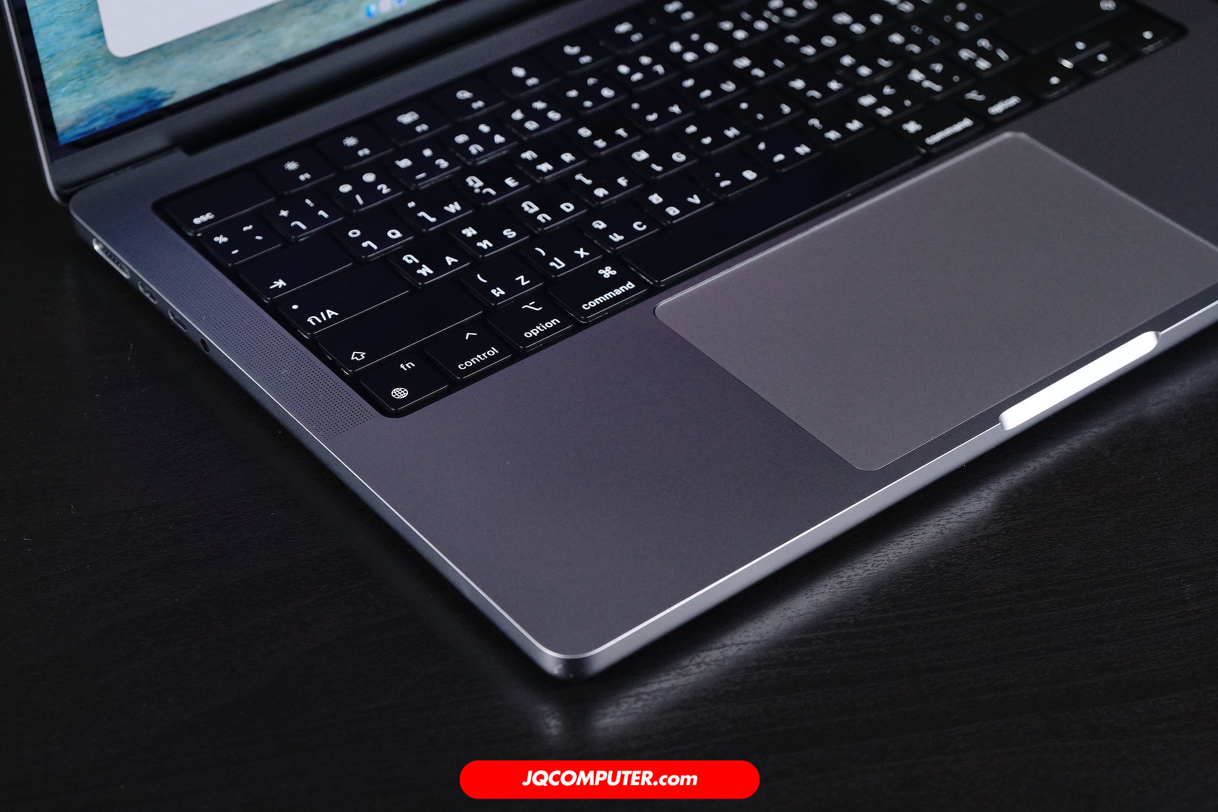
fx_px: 2436
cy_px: 406
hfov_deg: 28.1
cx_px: 609
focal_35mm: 72
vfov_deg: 18.9
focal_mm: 48
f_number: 5
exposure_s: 1/80
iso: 1000
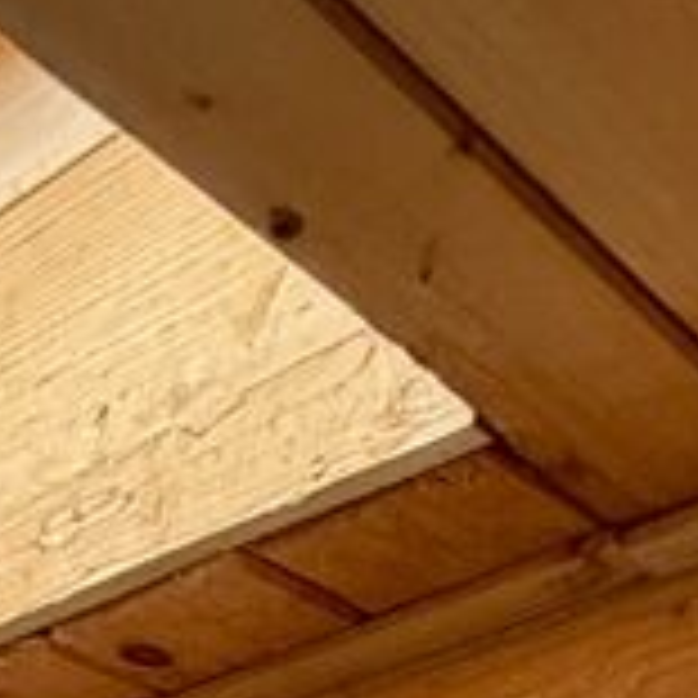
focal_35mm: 92
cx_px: 72
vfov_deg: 10.3
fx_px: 2099
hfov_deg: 18.6
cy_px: 2292
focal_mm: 2.22
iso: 320
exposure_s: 1/99
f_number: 2.2
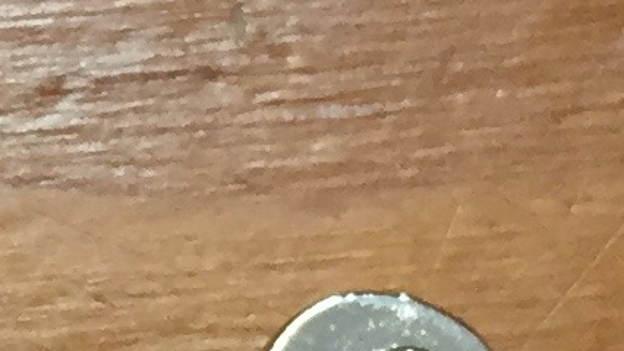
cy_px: 284
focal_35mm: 242
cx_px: -749
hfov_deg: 8.3
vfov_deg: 5.0
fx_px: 4006
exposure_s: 1/30
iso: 80
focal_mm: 4.15
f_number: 2.2
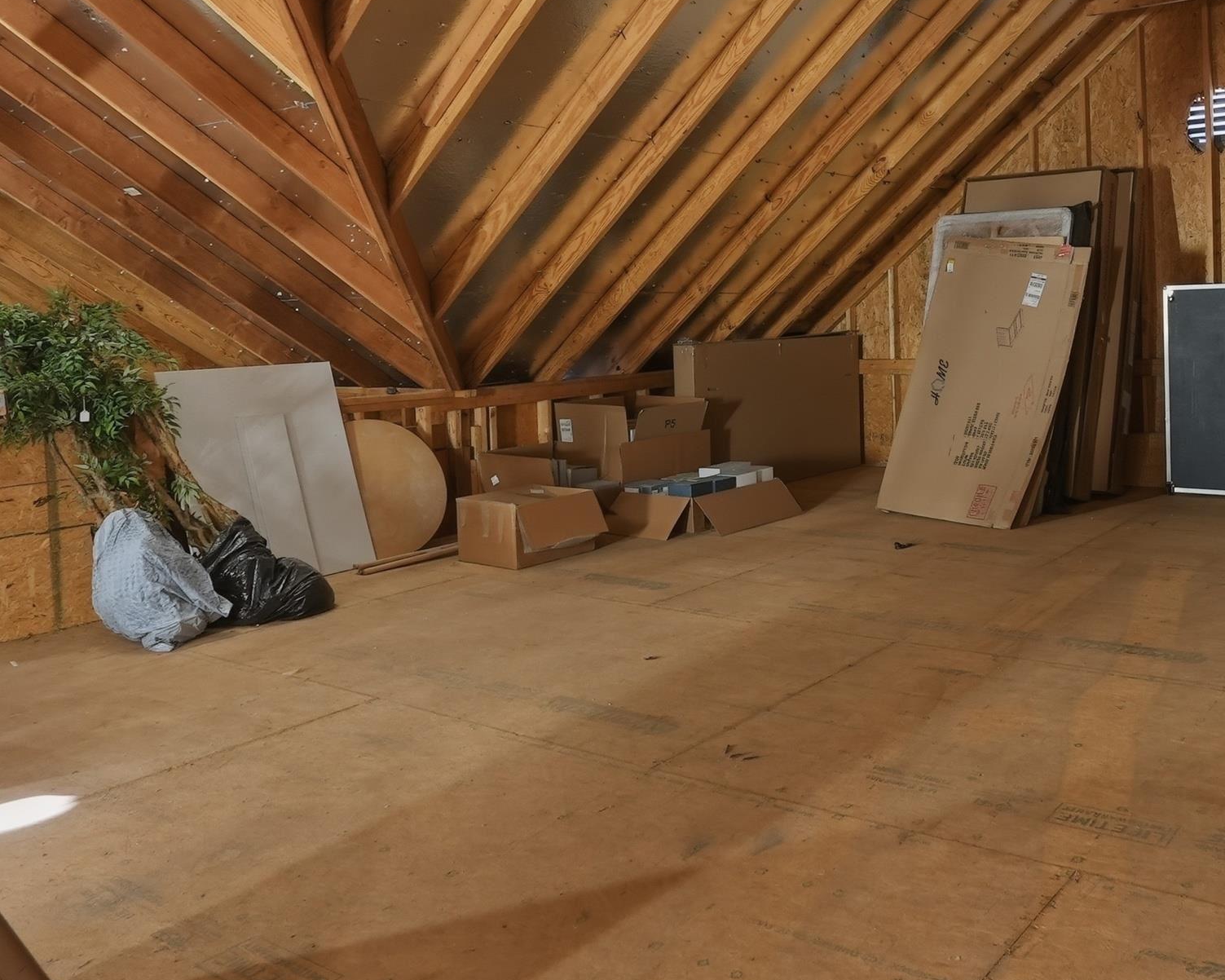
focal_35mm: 30
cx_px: 974
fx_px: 1088
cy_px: 329
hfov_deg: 54.8
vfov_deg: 47.7
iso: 640
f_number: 9
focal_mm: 16
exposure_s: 1
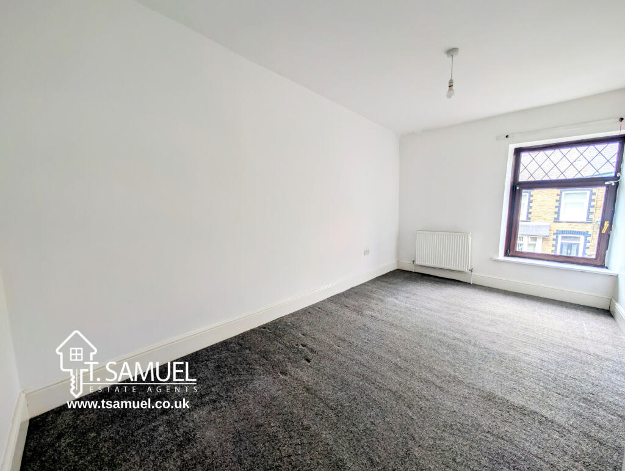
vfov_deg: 94.6
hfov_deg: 110.5
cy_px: 236
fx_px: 217
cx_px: 312
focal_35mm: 12
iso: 52
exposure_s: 1/267
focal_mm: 2.02
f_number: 1.7
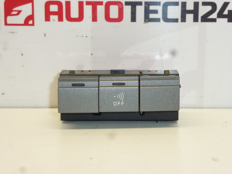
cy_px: 87
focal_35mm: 89
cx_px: 116
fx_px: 596
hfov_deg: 22.0
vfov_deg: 16.6
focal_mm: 16
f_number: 4.9
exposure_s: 1/125
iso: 400
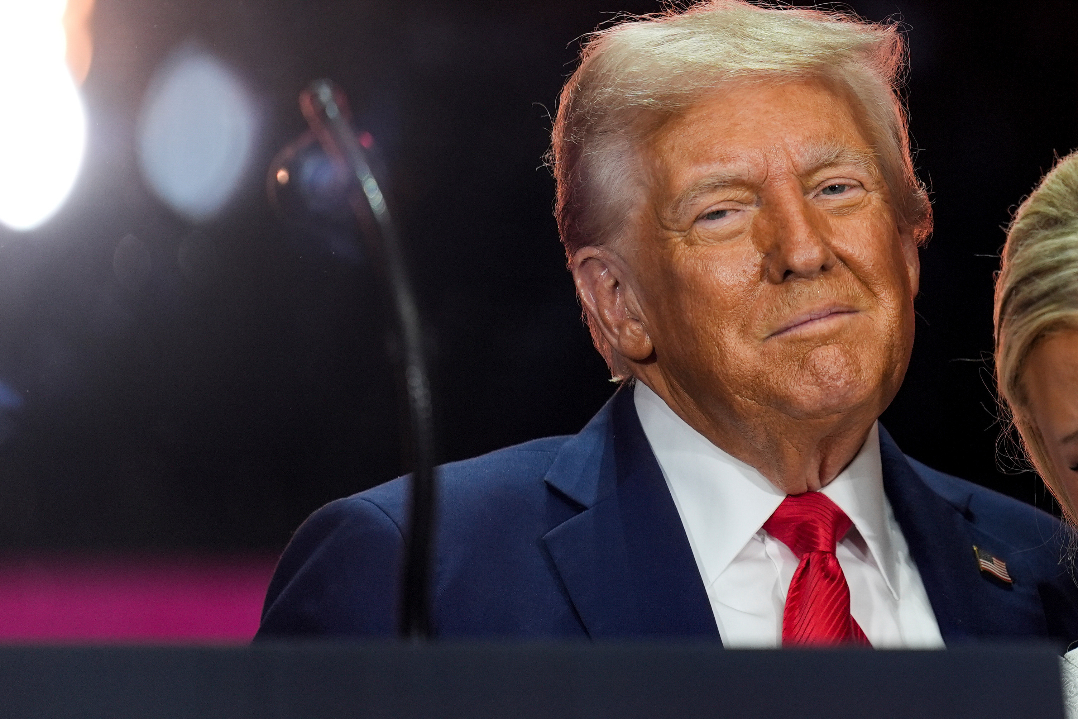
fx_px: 17845
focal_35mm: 596
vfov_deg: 2.3
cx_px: 992
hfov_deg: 3.5
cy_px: 218
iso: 500
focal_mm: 300
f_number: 2.8
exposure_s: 1/500
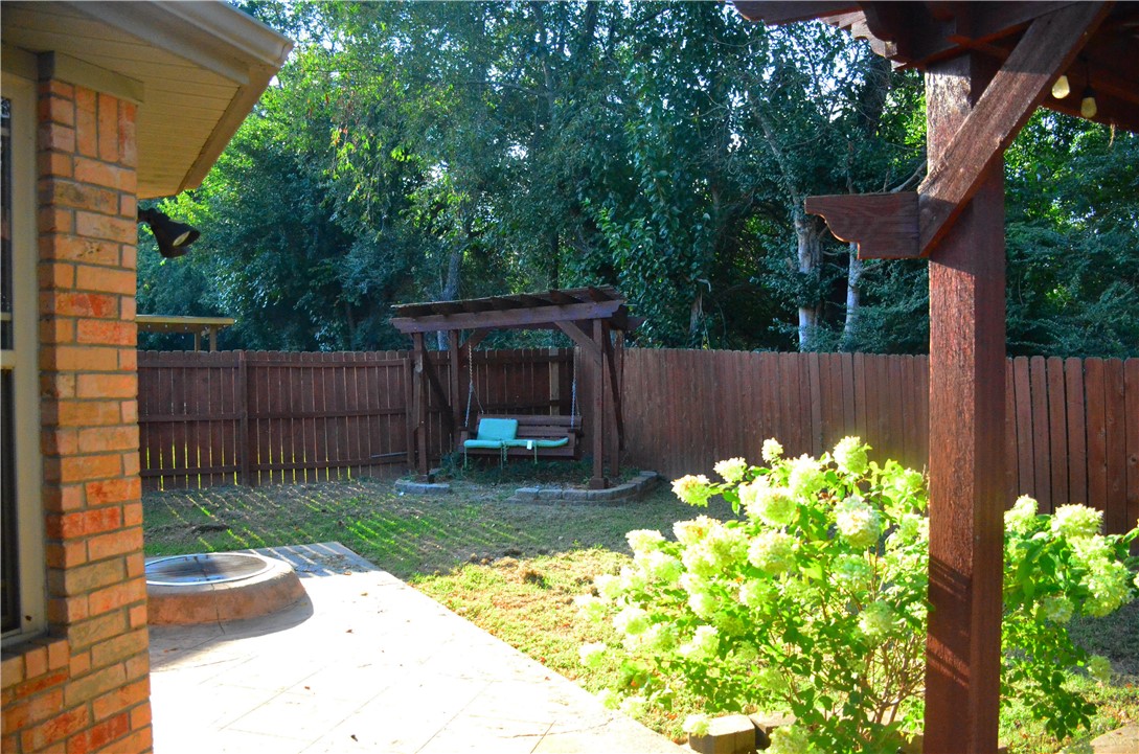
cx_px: 570
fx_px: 852
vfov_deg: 47.7
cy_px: 377
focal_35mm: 27
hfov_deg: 67.5
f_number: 4
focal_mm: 18
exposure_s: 1/1600
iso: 6400
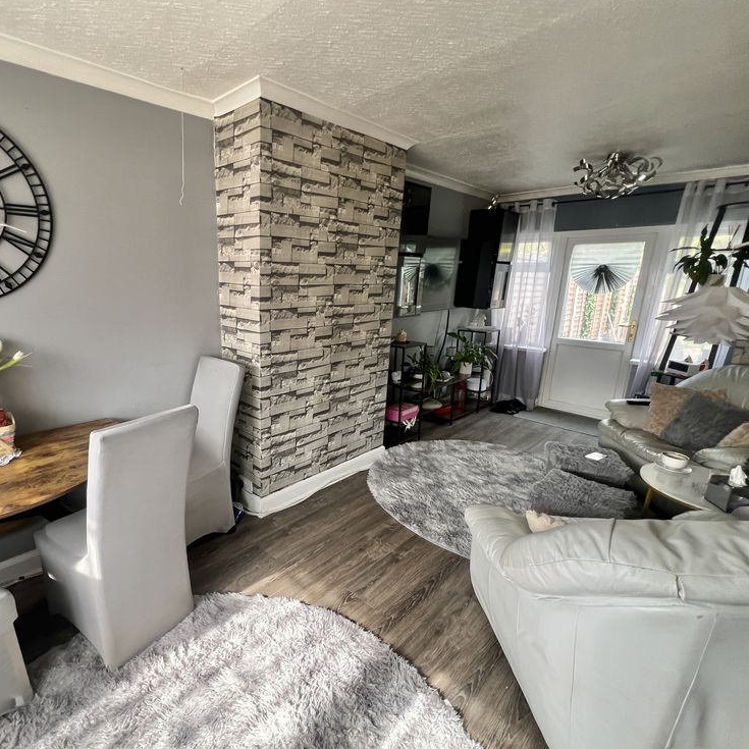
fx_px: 392
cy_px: 386
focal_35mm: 16
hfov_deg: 86.4
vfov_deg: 87.4
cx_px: 301
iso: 200
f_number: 1.8
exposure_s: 1/99
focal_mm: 1.57
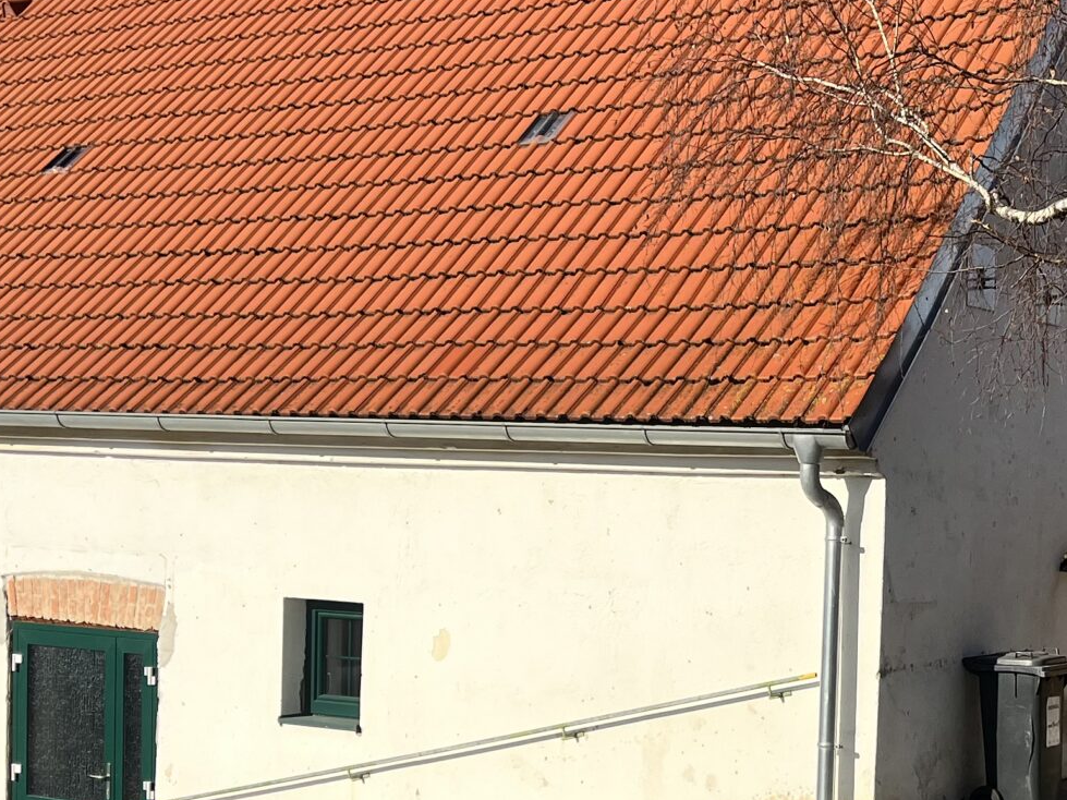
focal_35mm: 68
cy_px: 672
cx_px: 876
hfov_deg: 27.9
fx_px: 2096
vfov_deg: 21.3
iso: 50
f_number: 1.6
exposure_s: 1/4310
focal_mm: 5.1
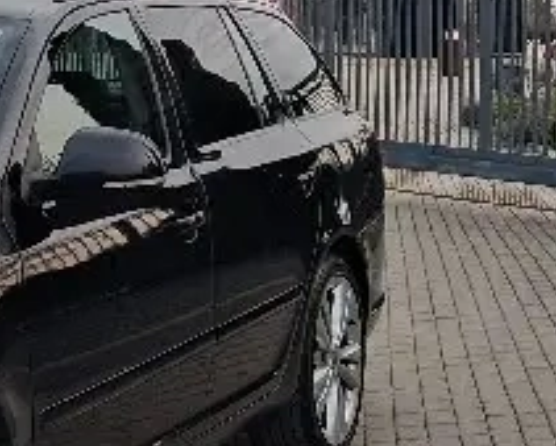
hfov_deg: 15.6
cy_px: -61
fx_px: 1976
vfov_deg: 12.6
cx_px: -37
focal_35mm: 120
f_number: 1.8
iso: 25
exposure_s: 1/159
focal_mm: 3.98
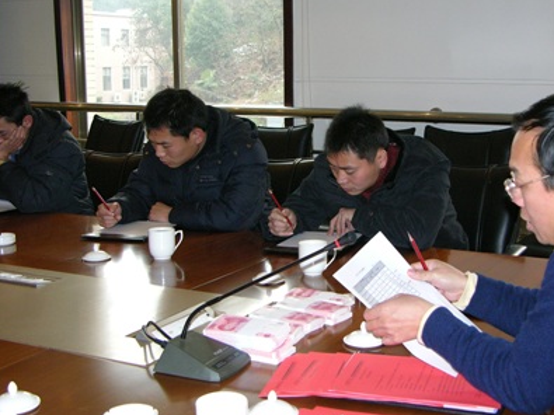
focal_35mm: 57
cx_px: 310
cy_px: 198
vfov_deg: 25.6
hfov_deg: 33.8
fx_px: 912
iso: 200
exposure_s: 1/60.1
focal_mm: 11.6
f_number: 3
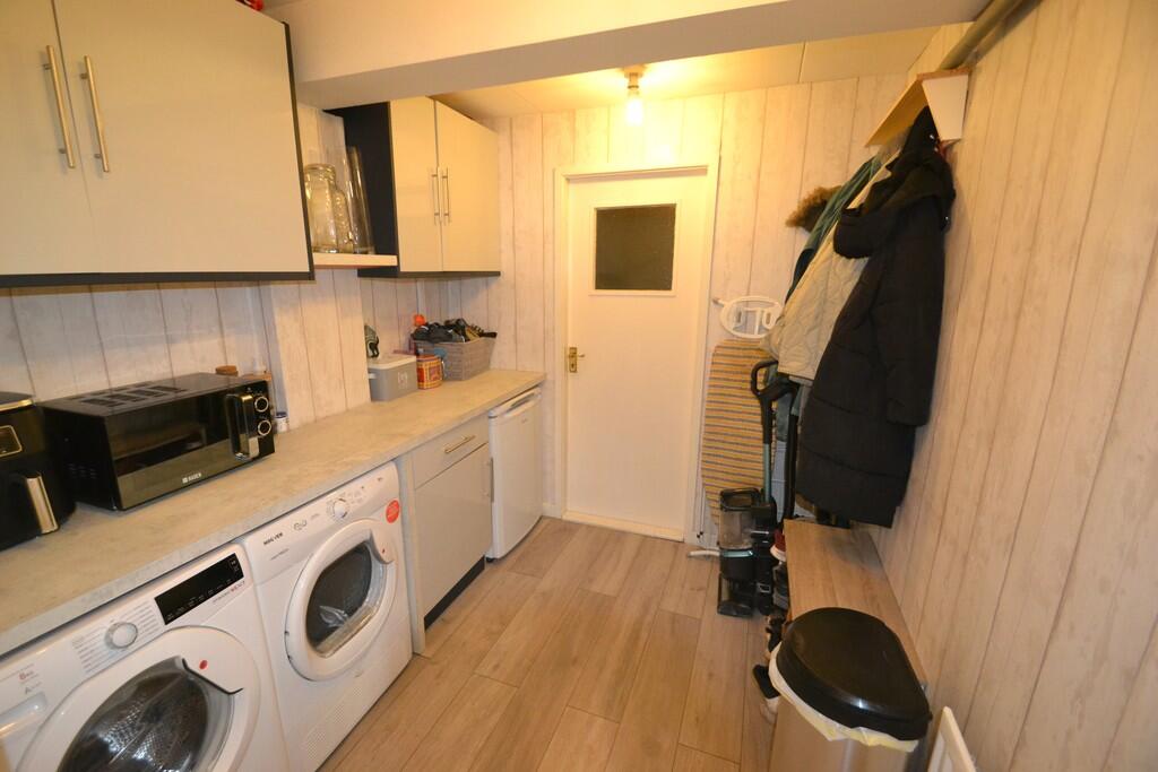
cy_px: 386
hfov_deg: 100.4
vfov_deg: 77.3
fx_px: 483
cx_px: 579
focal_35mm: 15
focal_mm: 10
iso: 2500
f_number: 3.5
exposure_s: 1/60
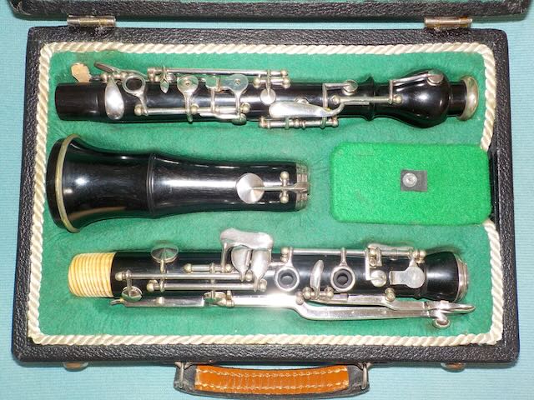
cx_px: 267
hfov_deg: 60.0
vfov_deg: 46.8
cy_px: 200
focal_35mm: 30
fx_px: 463
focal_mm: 4.1
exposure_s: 1/30
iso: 200
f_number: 3.3
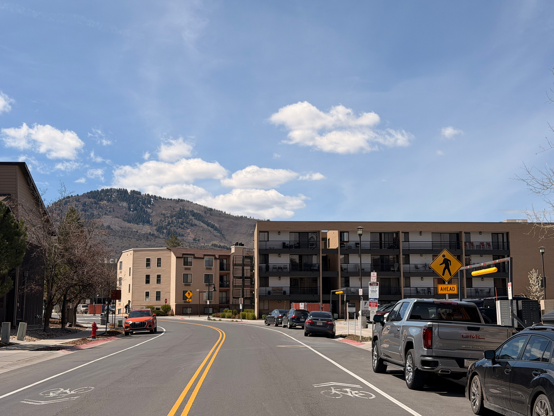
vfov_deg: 30.3
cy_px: 208
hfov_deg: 39.7
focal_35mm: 48
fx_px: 768
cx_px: 277
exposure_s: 1/7874
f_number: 1.78
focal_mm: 6.76
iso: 64
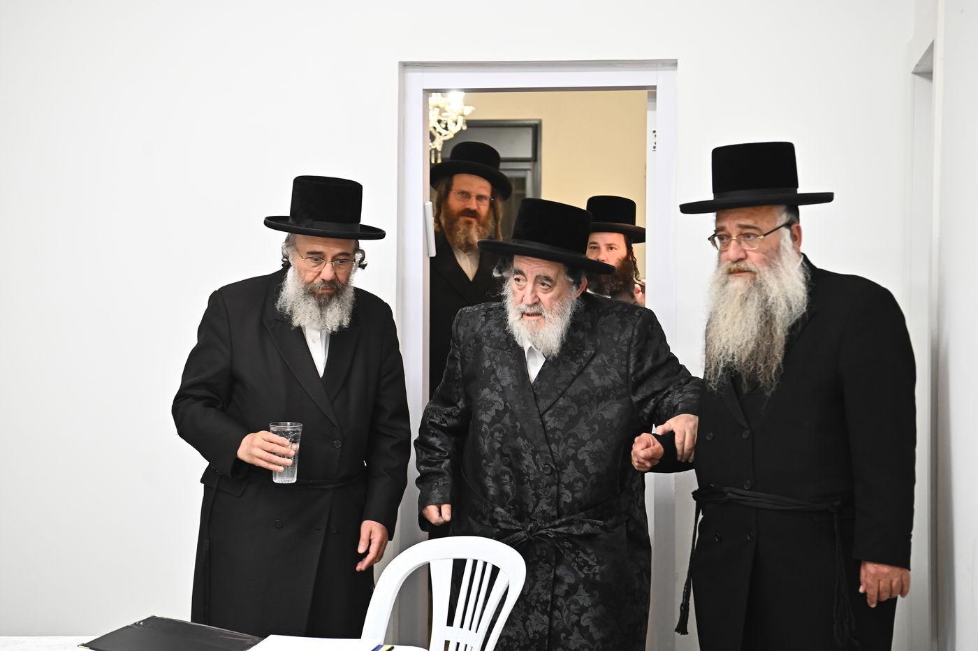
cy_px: 326
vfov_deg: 19.4
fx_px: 1901
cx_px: 489
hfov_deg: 28.9
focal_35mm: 70
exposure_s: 1/200
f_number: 5
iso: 2500
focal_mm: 70
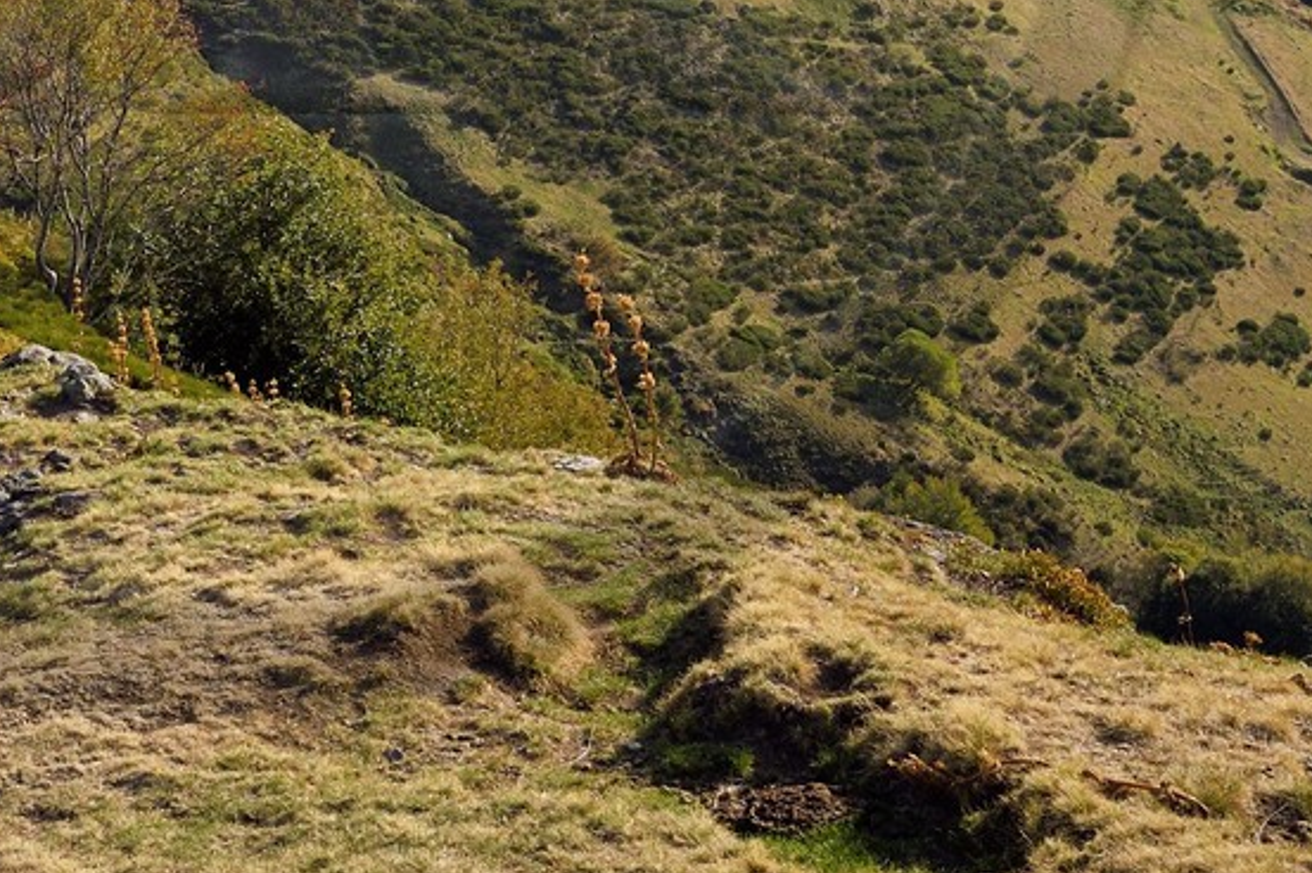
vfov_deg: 15.9
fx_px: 2950
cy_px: -270
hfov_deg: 24.5
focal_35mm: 81
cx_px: 192
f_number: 10
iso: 200
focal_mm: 28
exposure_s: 1/320
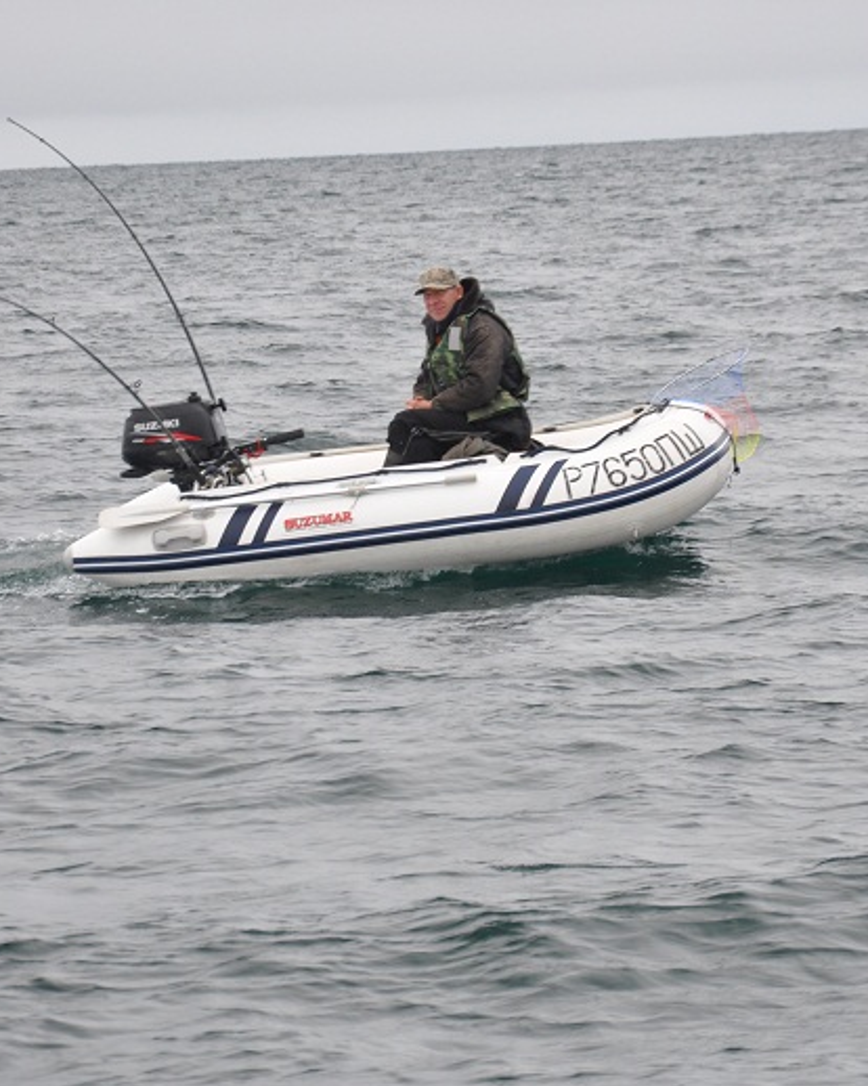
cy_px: 547
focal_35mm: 245
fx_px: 7865
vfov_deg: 7.9
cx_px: 598
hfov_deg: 6.3
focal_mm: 105
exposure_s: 1/320
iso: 400
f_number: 9
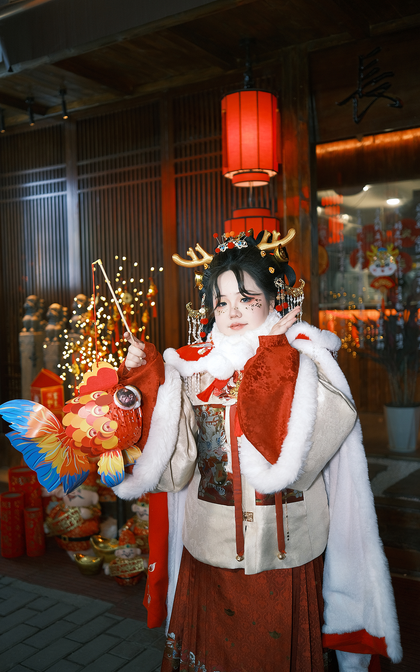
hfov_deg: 35.3
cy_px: 338
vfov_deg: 54.0
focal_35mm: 36
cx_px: 203
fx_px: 659
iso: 250
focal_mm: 23
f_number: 1.4
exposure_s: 1/125
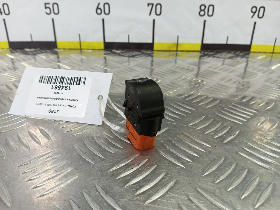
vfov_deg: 58.9
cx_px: 140
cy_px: 105
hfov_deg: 73.9
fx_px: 186
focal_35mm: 23
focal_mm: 4.11
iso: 104
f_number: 1.6
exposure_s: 1/50
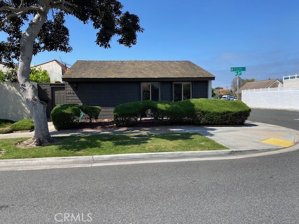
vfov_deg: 53.1
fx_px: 225
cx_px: 150
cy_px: 112
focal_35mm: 26
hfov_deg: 67.3
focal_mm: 4.25
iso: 32
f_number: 1.8
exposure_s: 1/2358
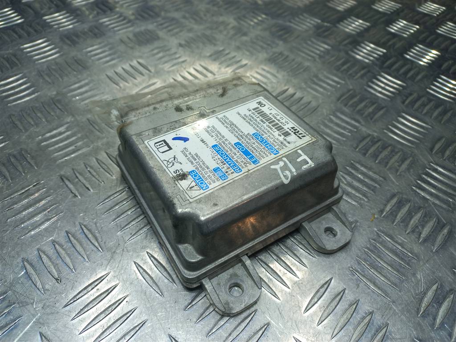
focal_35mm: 25
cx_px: 228
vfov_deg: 54.9
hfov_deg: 69.4
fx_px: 329
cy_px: 171
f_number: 1.8
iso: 32
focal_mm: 4.6
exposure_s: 1/100
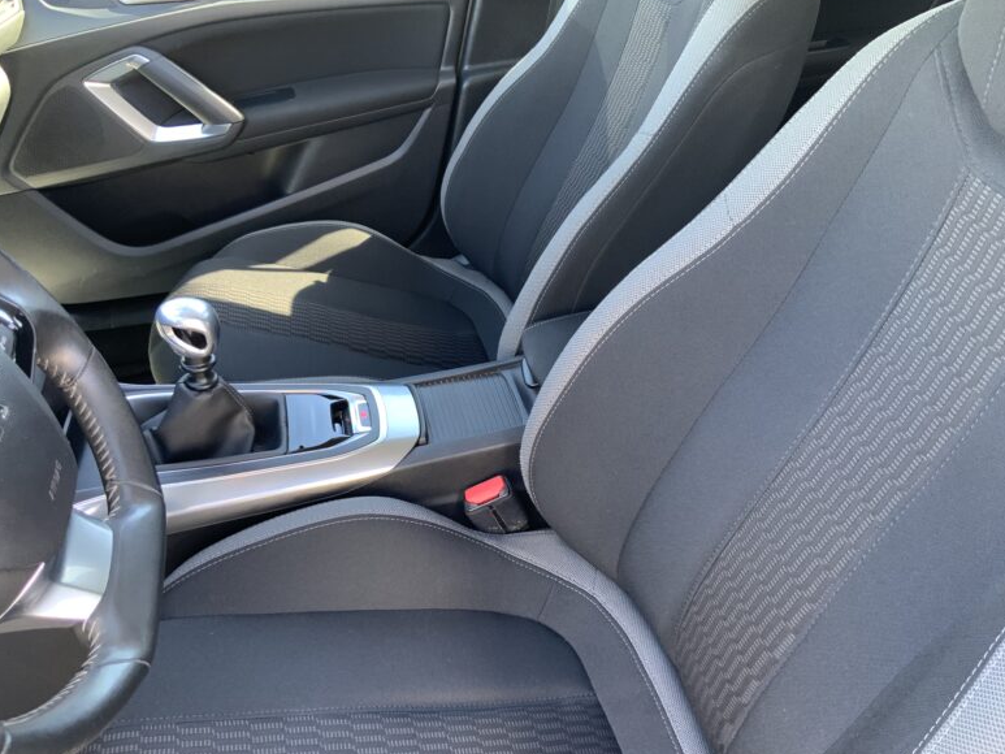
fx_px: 871
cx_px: 515
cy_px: 369
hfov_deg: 59.9
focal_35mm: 30
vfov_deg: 46.8
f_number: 1.8
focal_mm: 3
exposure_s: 1/60
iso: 125
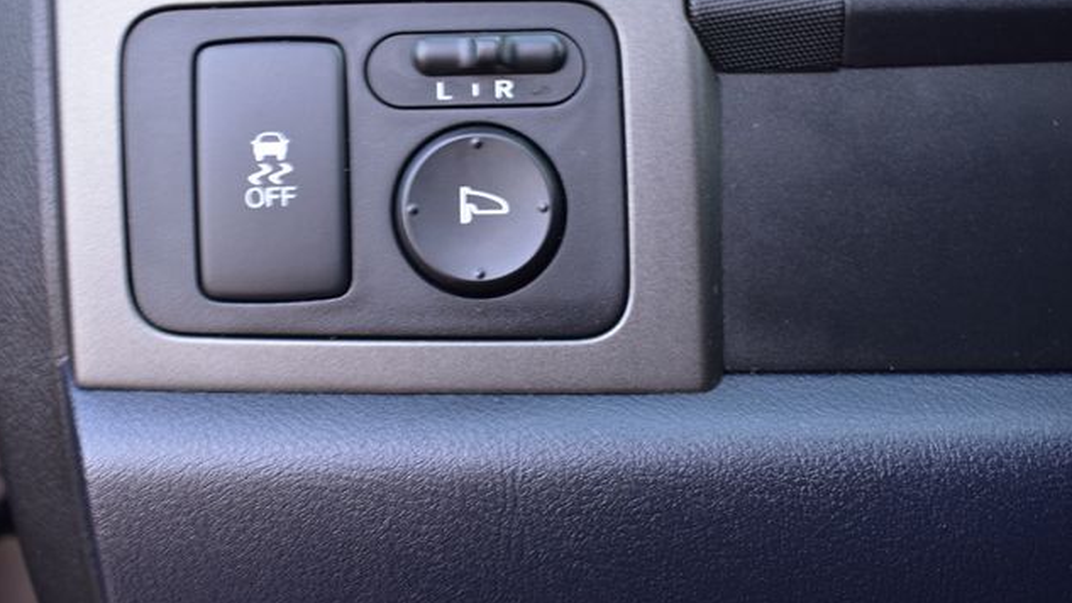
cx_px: 533
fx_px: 1535
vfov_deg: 22.2
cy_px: 247
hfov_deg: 38.5
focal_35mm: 54
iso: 400
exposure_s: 1/20
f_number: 6.3
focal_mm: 34
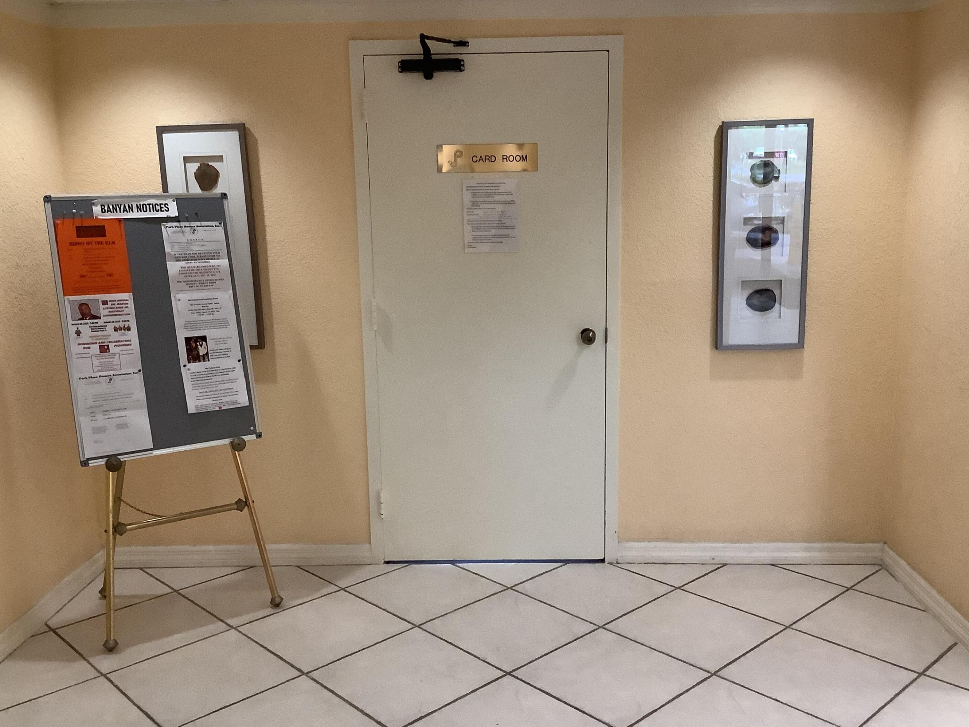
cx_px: 496
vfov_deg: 42.9
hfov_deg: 55.3
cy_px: 357
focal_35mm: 33
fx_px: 924
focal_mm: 3.3
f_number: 2.4
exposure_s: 1/60
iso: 250
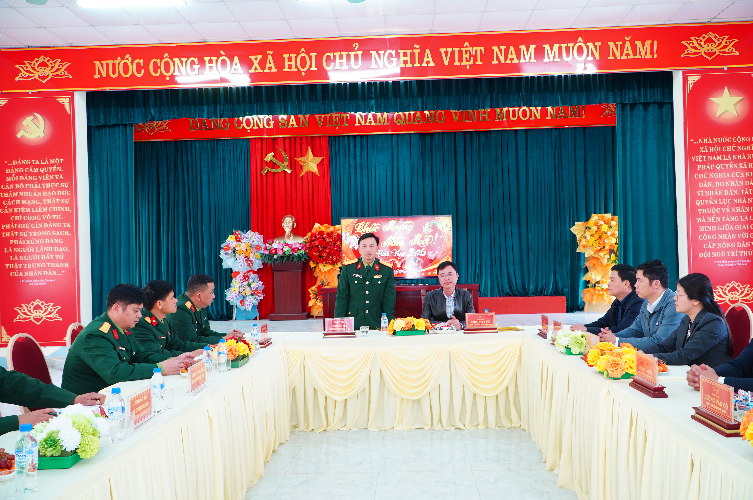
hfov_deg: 64.6
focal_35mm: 28
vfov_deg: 45.6
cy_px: 250
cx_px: 376
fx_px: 596
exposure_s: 1/6
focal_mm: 19
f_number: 5
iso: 100
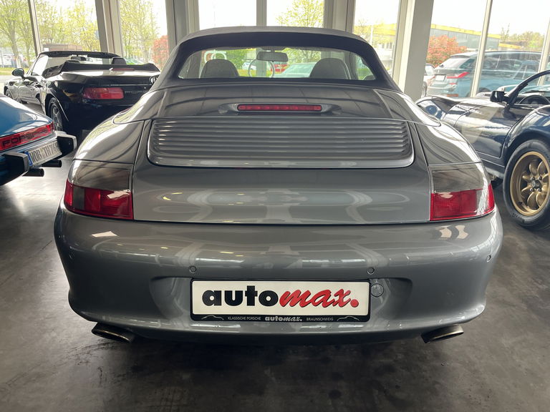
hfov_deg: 67.3
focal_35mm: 26
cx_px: 275
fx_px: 413
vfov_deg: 53.1
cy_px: 206
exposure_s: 1/121
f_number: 1.6
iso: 100
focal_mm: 5.1
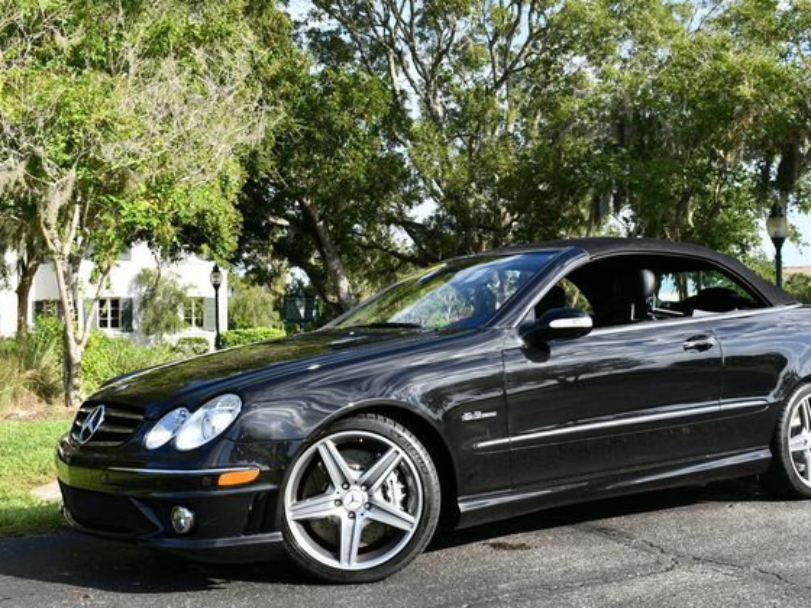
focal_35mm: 44
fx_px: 1031
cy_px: 304
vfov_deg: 32.9
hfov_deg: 42.8
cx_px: 462
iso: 180
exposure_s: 1/250
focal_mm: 20
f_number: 8
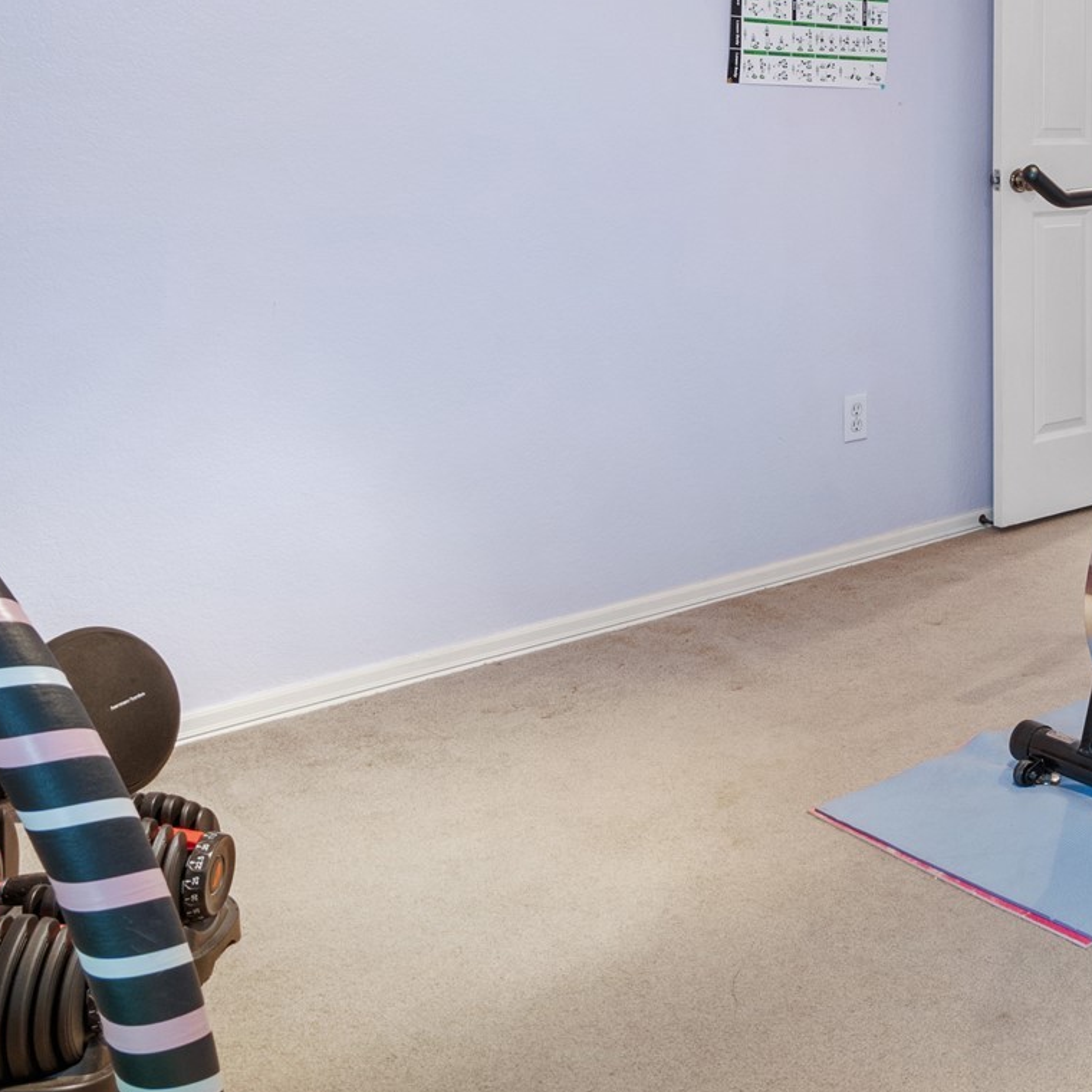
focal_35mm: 41
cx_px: 1216
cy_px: 134
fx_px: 1463
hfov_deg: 34.9
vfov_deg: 38.4
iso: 640
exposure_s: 3.2
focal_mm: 18
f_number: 11
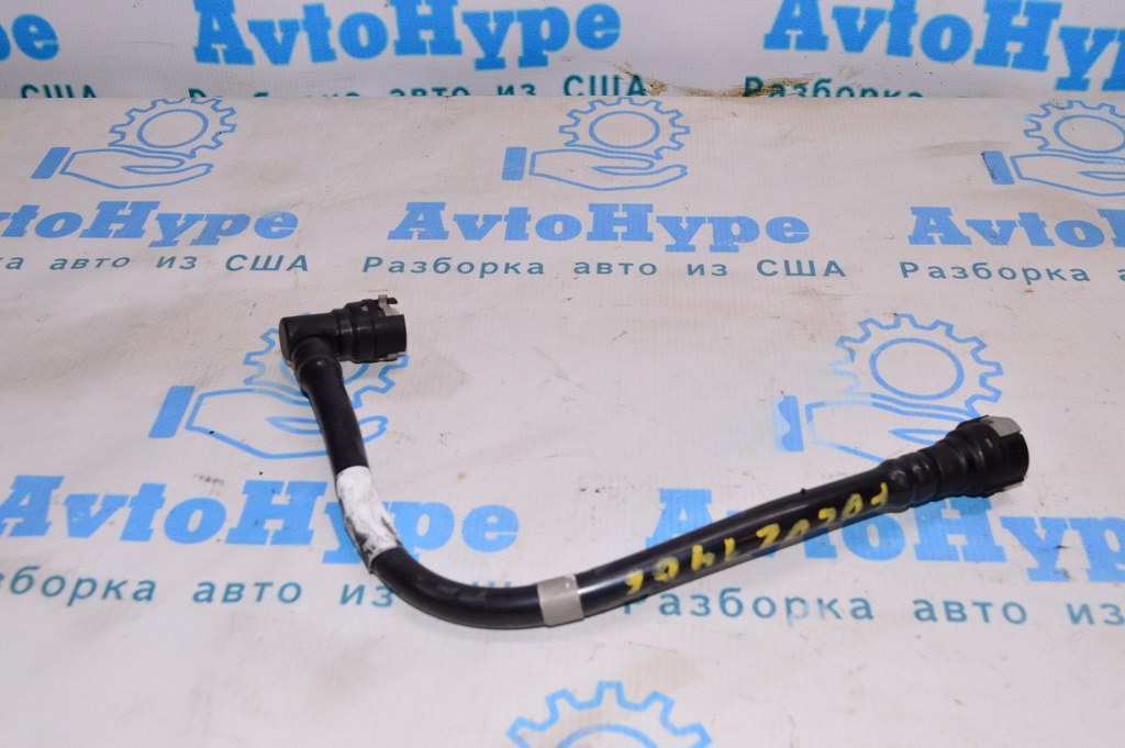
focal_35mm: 39
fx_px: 1218
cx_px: 562
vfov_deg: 34.2
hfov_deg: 49.6
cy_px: 374
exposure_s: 1/200
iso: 1600
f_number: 8
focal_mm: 26
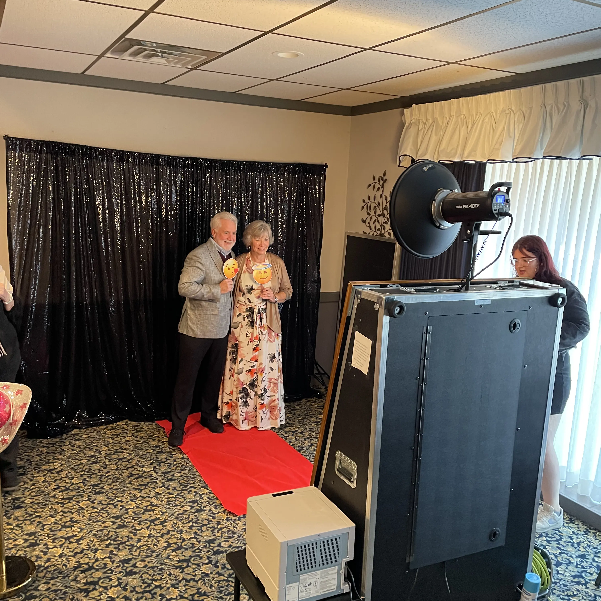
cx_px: 299
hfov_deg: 52.5
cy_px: 330
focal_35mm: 31
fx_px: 609
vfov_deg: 52.4
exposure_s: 1/60
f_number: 1.6
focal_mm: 4.2
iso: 500
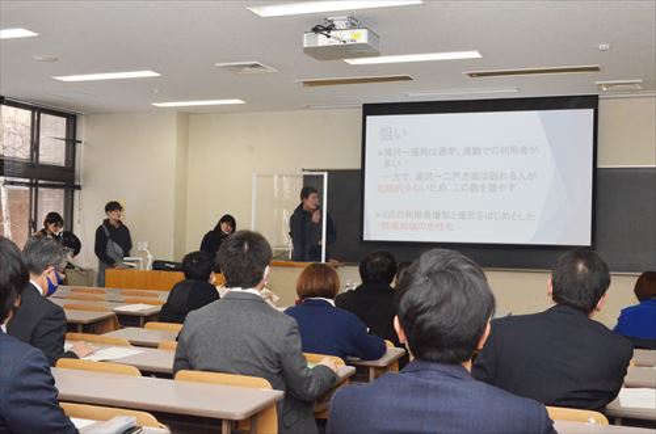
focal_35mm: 46
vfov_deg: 28.8
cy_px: 217
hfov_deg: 42.4
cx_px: 328
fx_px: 845
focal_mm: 31
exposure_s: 1/320
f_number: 13
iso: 3200
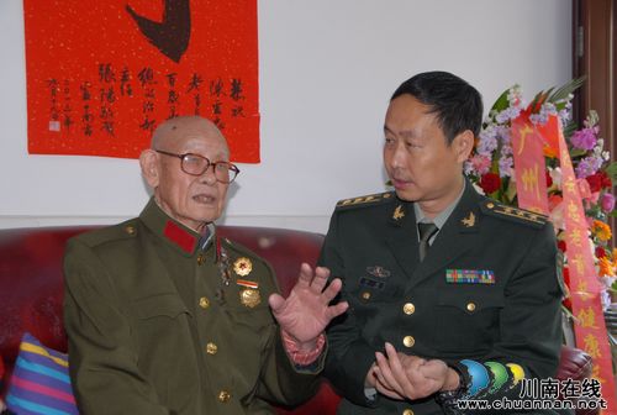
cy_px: 208
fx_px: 799
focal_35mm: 46
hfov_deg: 42.2
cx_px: 308
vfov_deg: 29.1
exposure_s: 1/60
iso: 800
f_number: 5
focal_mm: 31
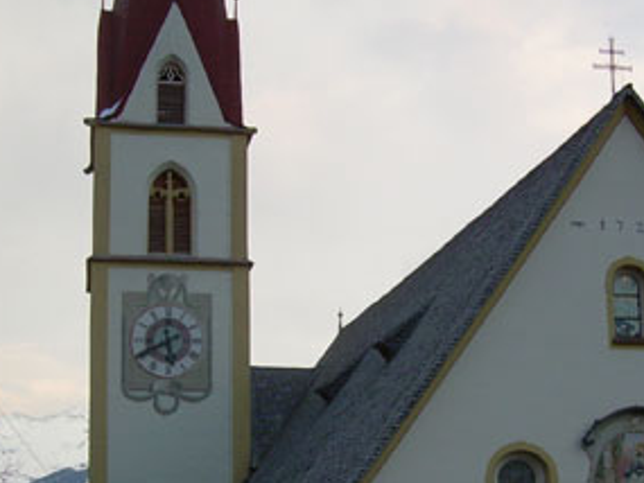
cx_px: 427
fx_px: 1489
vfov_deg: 18.3
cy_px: 363
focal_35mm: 80
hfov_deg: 24.3
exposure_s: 1/125
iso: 50
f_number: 2.8
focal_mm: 6.3
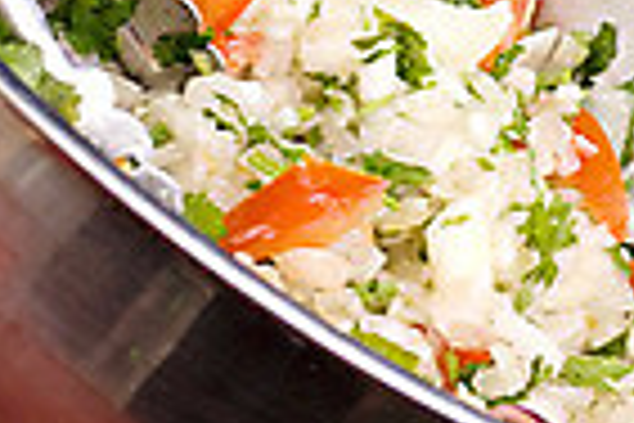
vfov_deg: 5.1
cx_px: 791
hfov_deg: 7.6
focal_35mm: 267
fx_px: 4702
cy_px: -396
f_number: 5.3
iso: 280
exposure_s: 1/30
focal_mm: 42
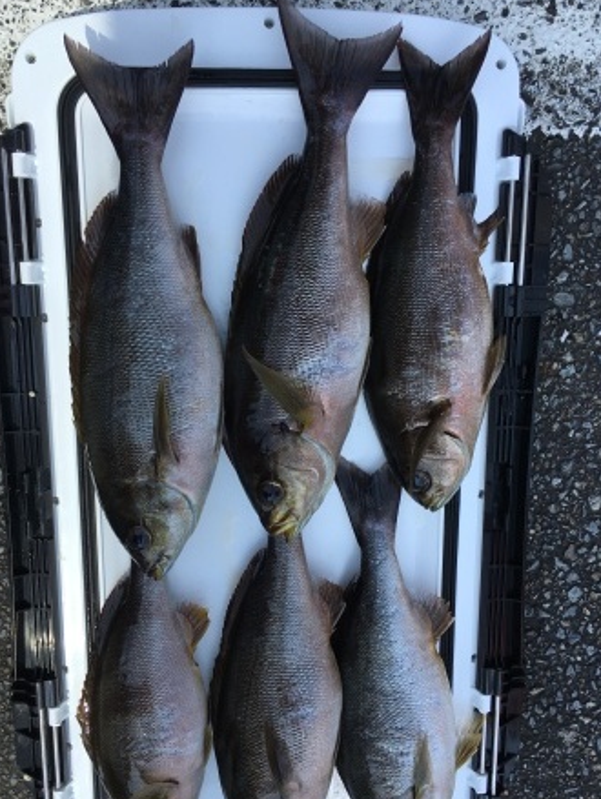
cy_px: 431
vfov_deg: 55.2
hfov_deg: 43.0
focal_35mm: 33
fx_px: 763
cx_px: 290
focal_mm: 4.15
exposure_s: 1/845
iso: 25
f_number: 2.2
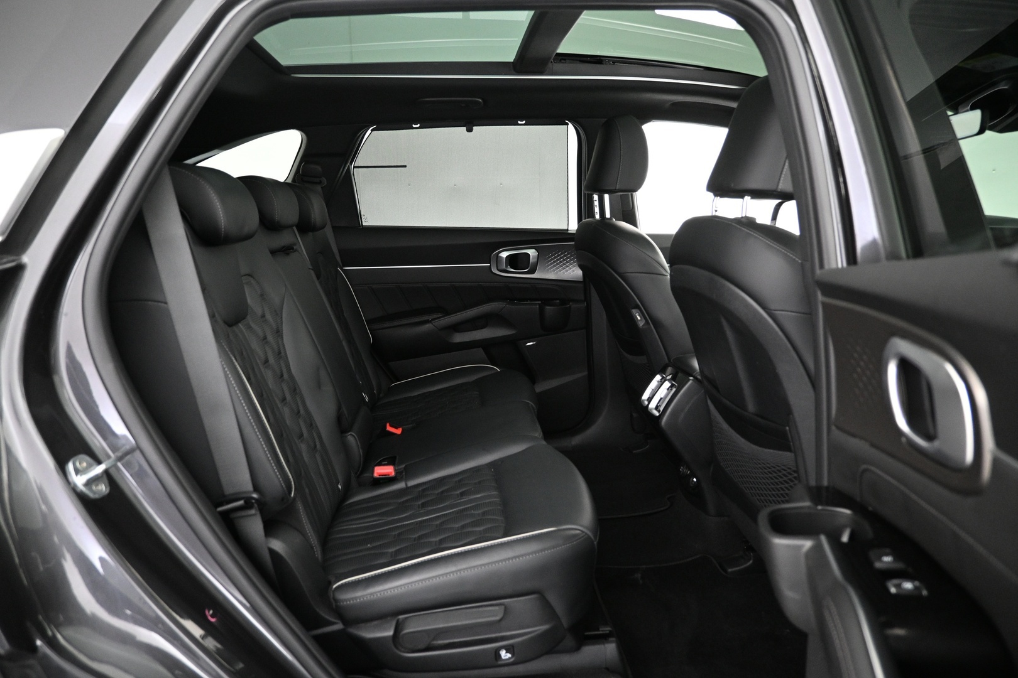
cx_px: 509
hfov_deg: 73.7
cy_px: 339
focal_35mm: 24
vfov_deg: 53.1
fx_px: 679
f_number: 3.5
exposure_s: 1/13
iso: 1600
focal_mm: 16
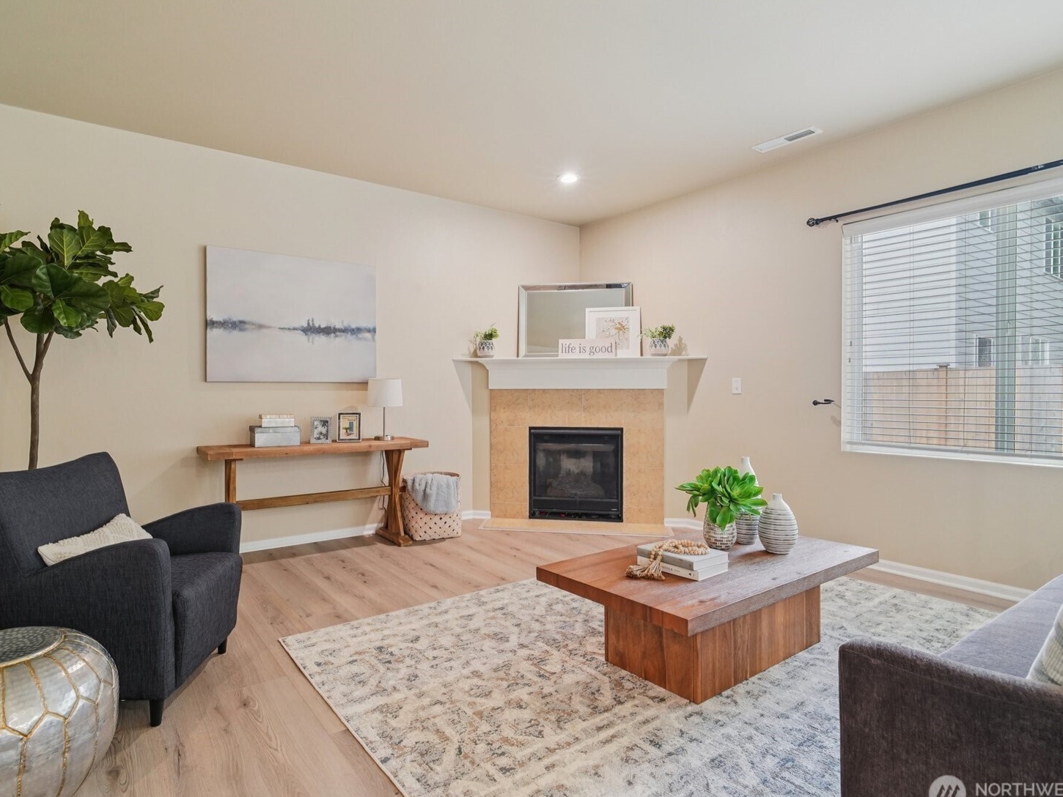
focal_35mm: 18
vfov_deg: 71.6
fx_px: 553
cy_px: 408
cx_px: 486
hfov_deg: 87.5
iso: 1600
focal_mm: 16
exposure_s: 1/10
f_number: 8
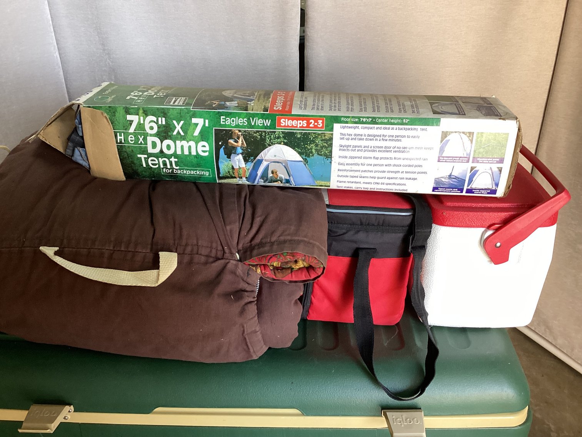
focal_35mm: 31
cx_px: 291
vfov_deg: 45.4
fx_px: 521
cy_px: 218
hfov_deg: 58.3
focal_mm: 3.3
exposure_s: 1/60
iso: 125
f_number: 2.4
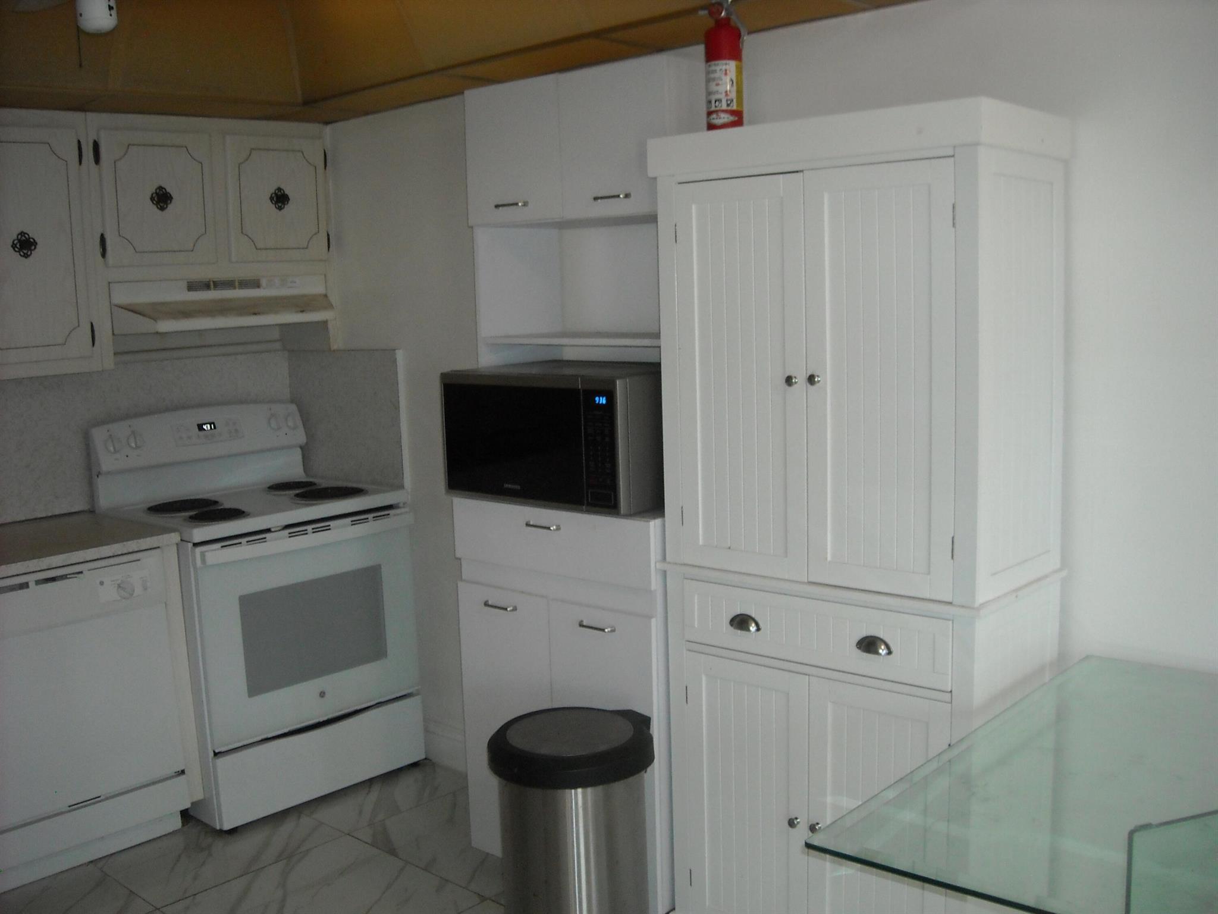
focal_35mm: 35
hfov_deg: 52.6
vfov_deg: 40.7
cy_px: 457
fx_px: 1232
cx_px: 609
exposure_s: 1/47
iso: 200
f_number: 2.8
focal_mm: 5.7
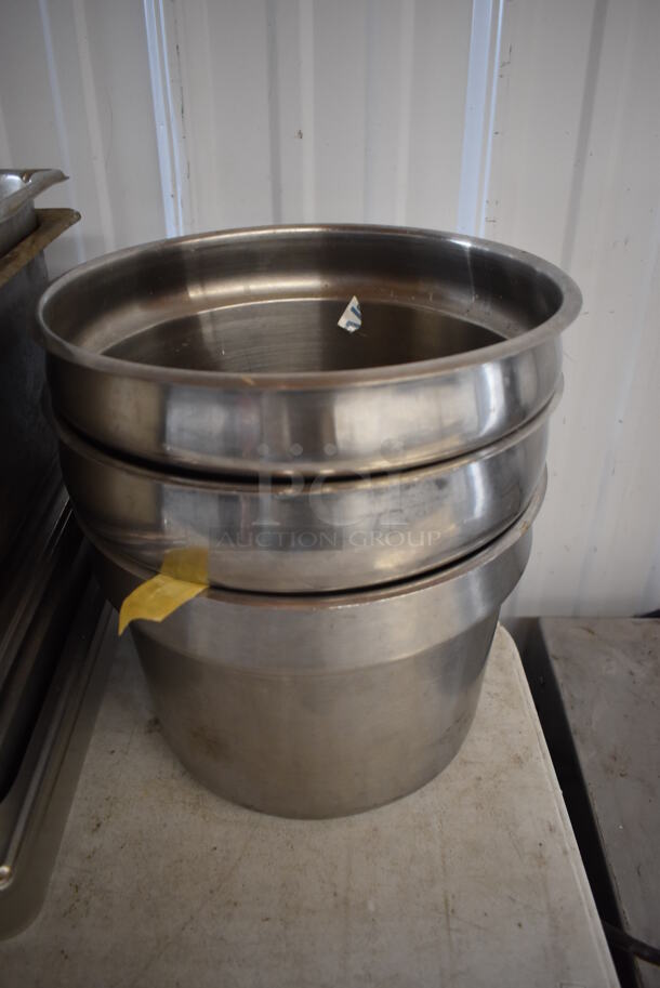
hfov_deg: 48.0
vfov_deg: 67.3
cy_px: 494
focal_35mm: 27
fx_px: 741
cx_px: 330
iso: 1400
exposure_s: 1/125
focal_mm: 18
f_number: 3.5
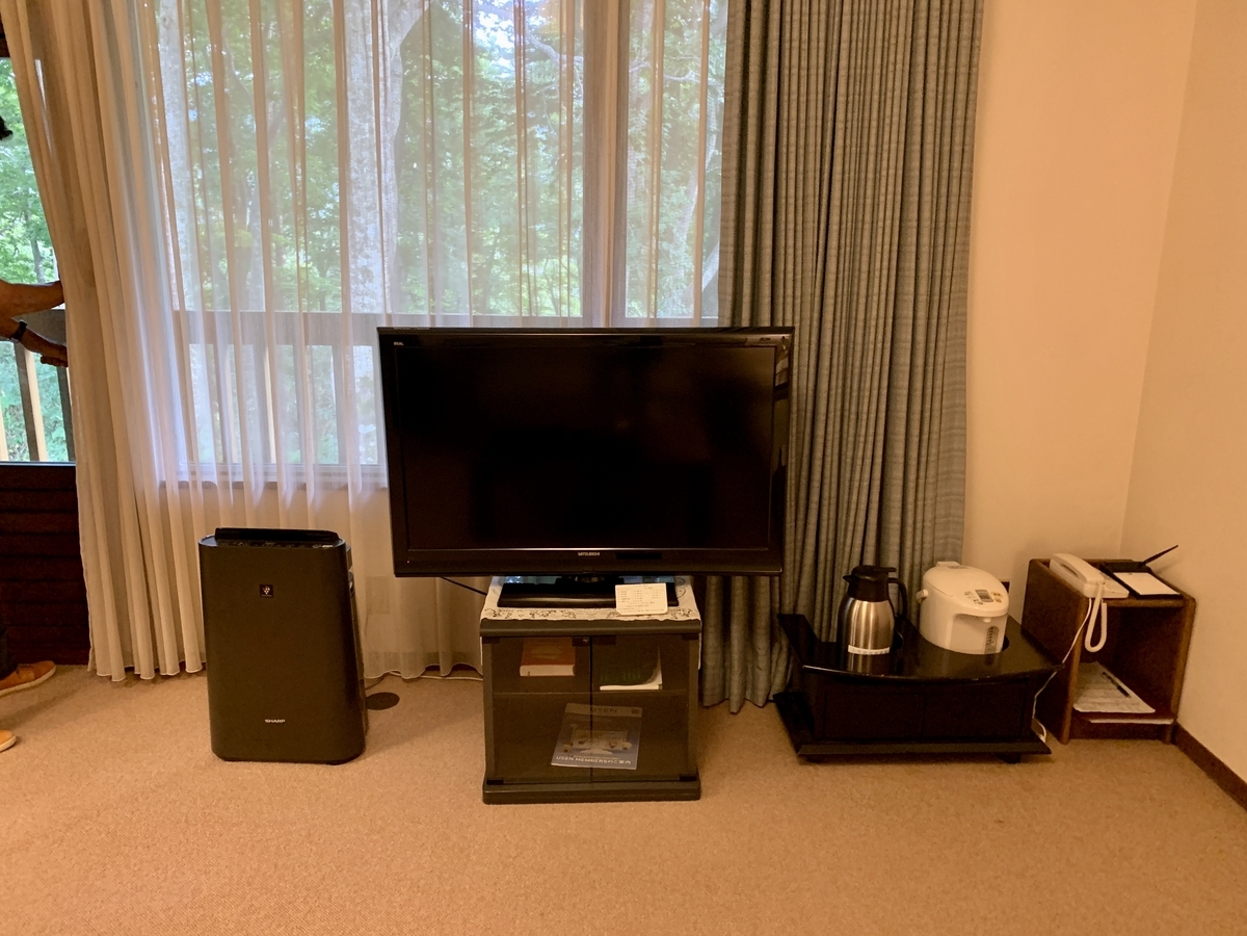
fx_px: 937
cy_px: 468
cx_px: 624
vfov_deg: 53.1
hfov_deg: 67.3
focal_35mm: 26
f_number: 1.8
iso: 320
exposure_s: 1/50
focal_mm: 4.25
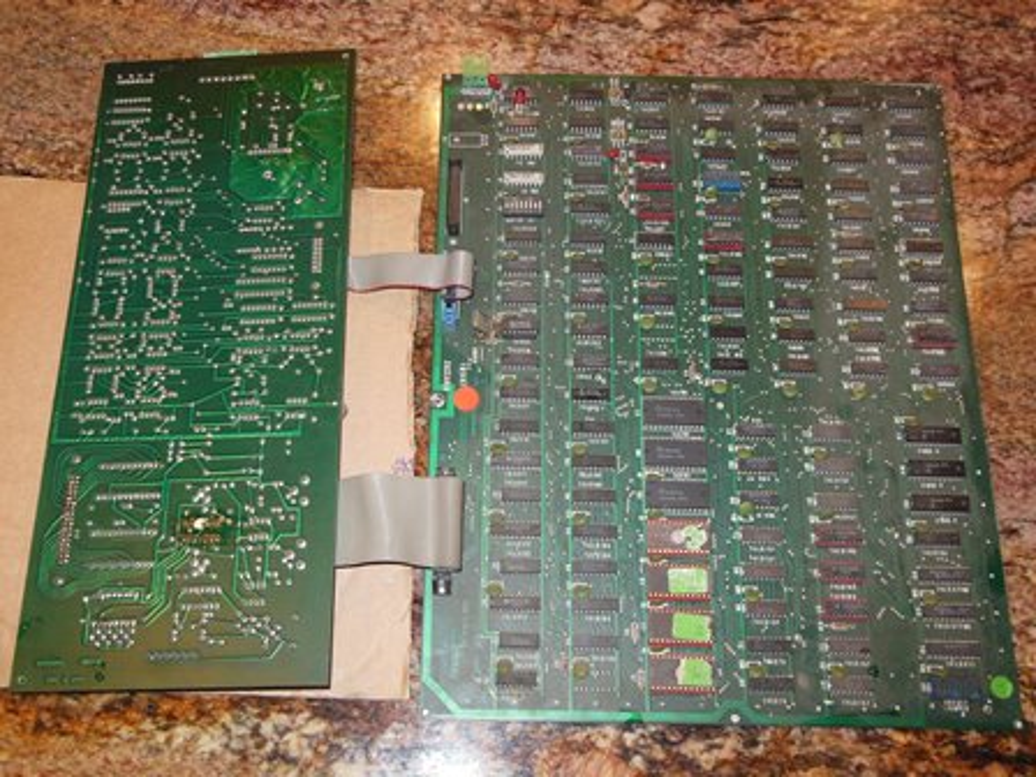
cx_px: 518
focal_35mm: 38
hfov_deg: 49.0
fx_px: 1137
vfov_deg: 37.7
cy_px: 388
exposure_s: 1/30
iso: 200
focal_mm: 6.8
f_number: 3.6
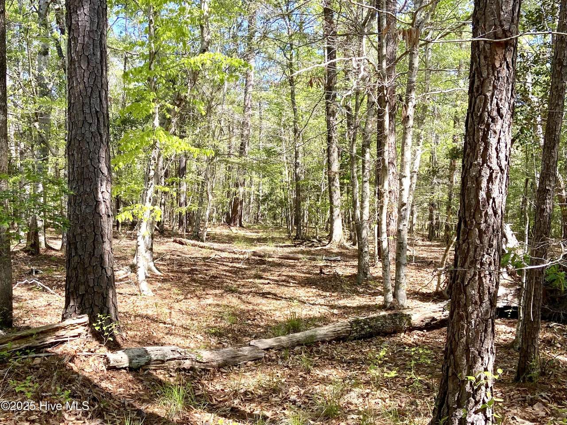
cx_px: 284
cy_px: 212
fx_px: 426
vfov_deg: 53.1
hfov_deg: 67.3
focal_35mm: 26
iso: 32
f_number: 1.8
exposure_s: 1/412
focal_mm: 4.25
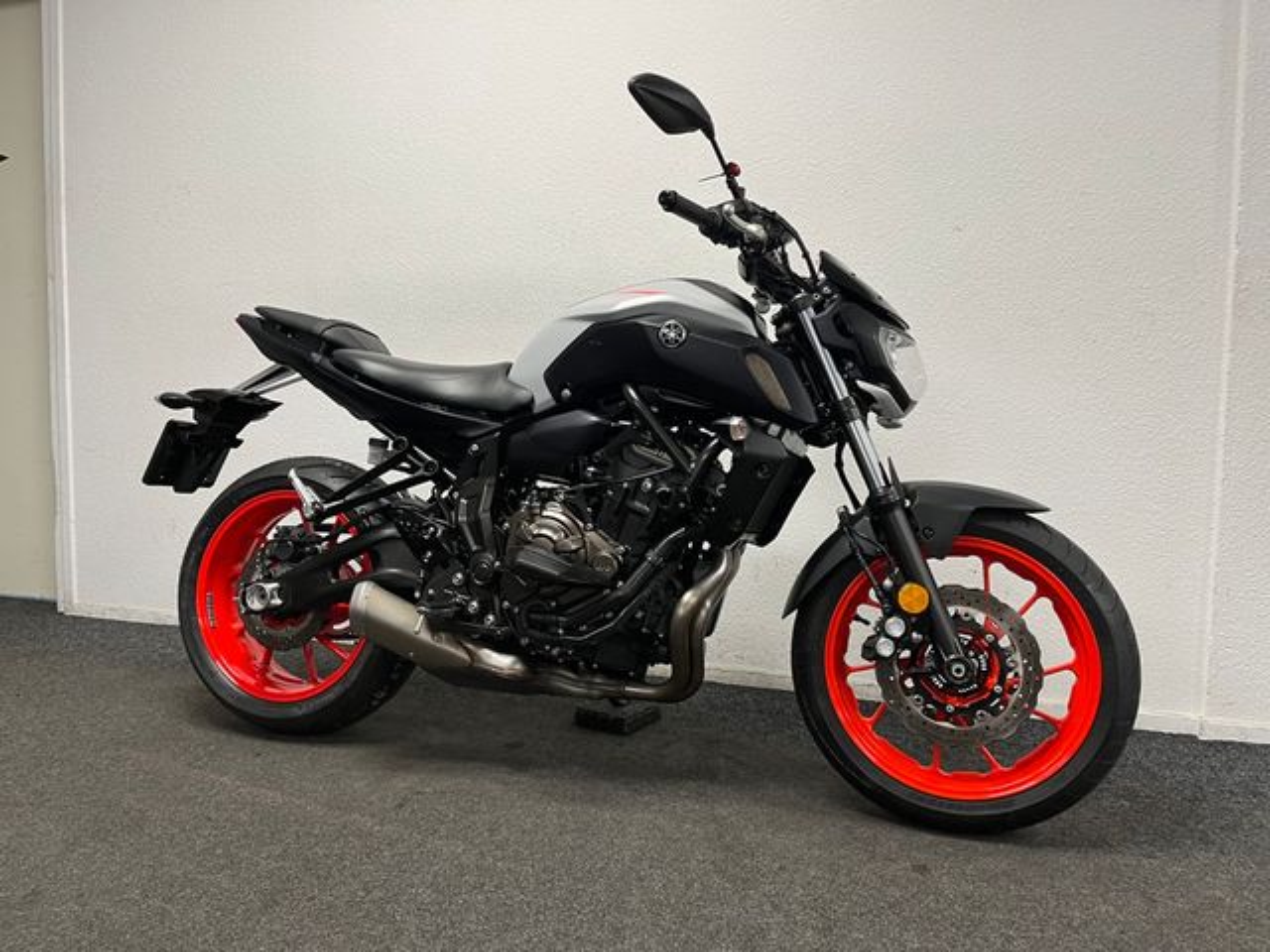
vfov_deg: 53.1
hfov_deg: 67.3
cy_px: 476
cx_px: 635
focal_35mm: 26
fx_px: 954
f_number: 1.6
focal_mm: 5.1
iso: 80
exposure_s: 1/50
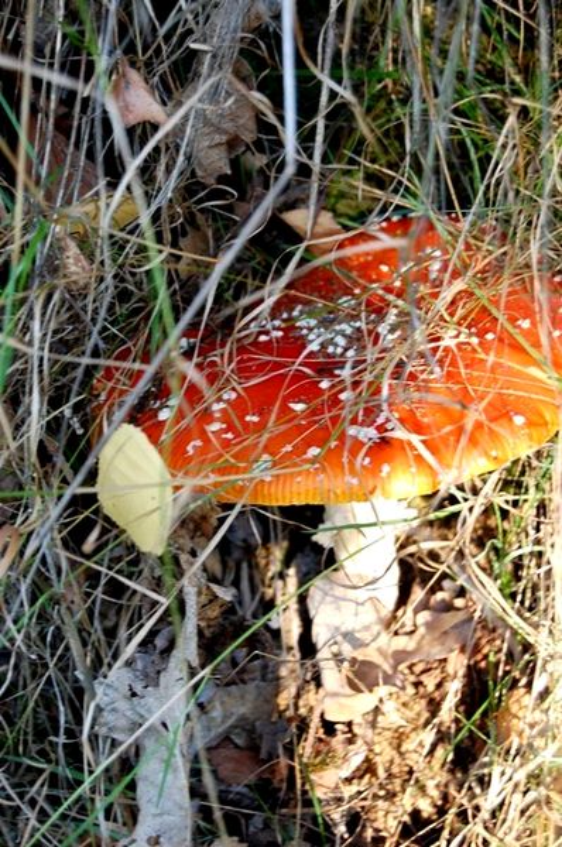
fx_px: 1938
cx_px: 281
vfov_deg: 24.7
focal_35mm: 82
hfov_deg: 16.5
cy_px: 424
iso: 400
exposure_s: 1/40
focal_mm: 55
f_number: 5.6
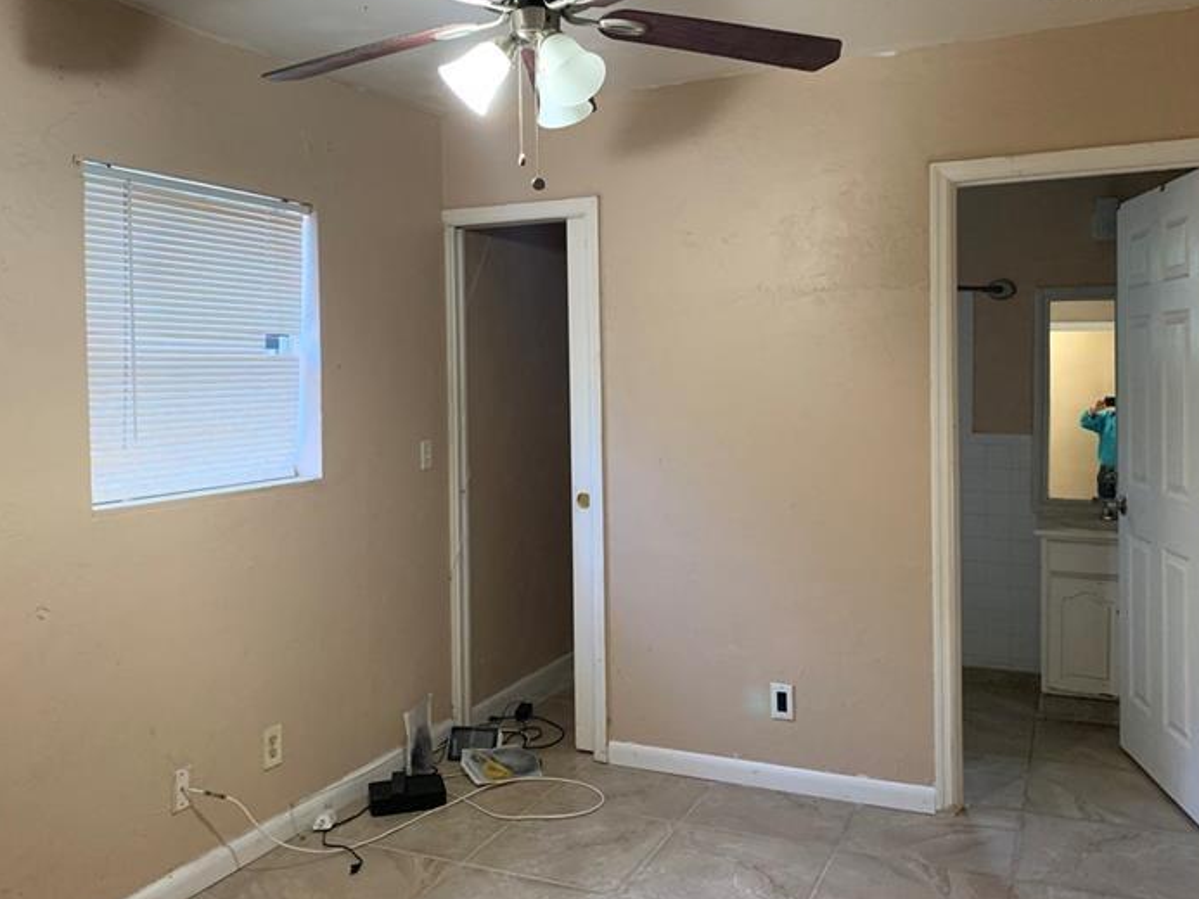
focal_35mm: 30
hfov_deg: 60.0
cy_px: 410
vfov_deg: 46.8
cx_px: 604
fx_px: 1039
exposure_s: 1/40
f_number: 1.8
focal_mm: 4.25
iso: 320
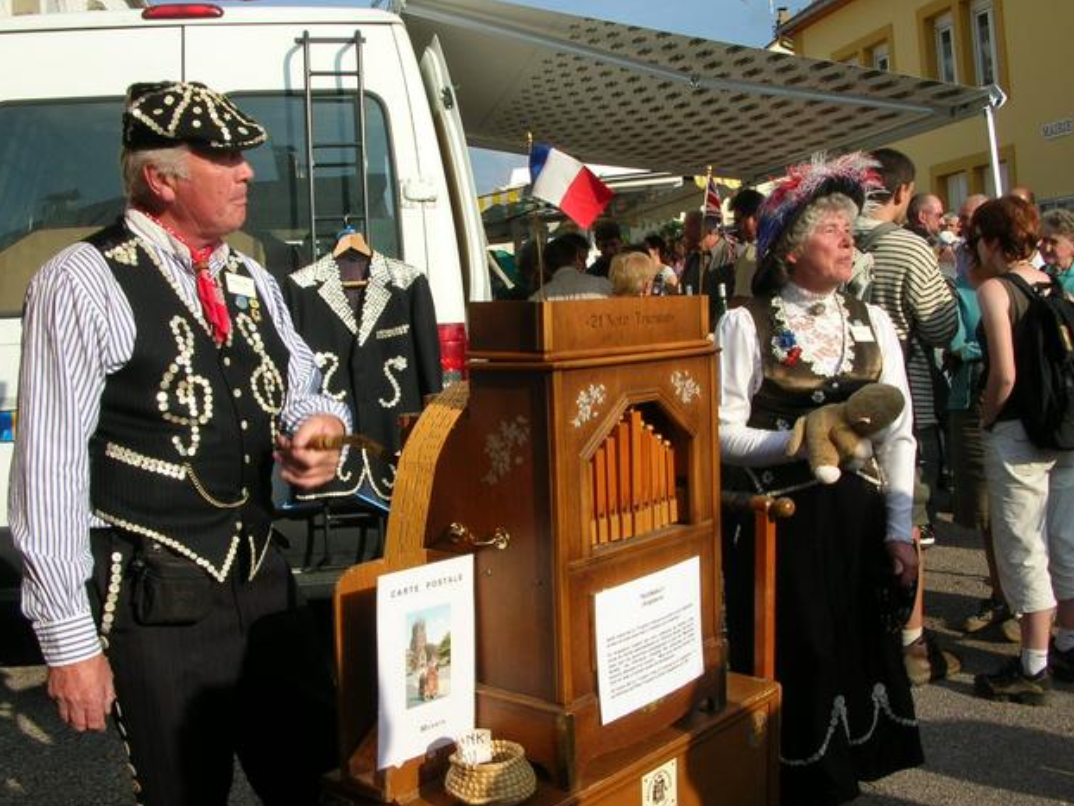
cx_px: 547
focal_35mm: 36
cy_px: 412
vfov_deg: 39.7
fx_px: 1117
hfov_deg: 51.3
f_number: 5.6
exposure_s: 1/273
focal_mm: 5.8
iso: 50
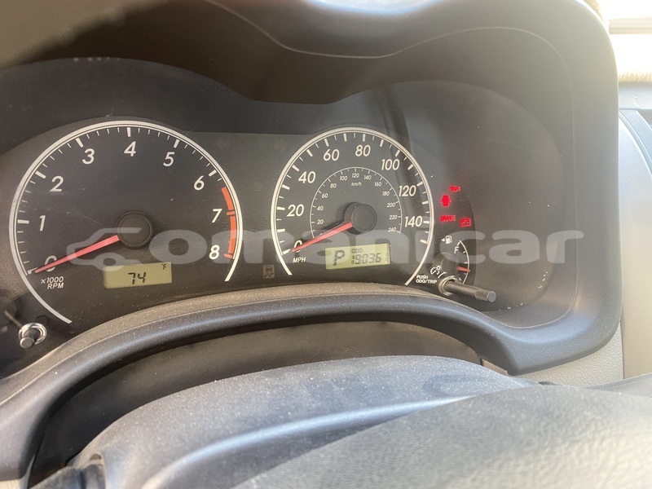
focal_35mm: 26
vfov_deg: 53.1
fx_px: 490
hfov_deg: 67.3
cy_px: 244
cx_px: 326
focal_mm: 4.25
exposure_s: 1/66
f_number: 1.8
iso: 125
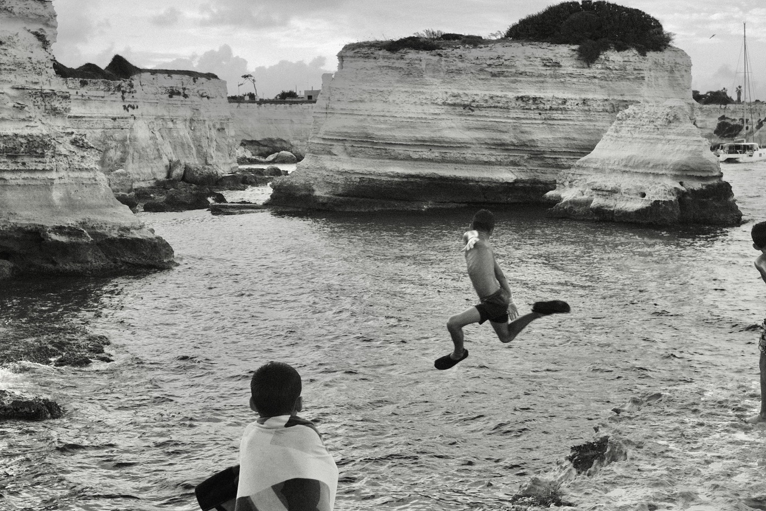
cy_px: 334
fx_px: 1234
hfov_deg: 34.5
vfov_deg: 23.3
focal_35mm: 58
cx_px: 409
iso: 800
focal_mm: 23
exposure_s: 1/250
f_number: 8
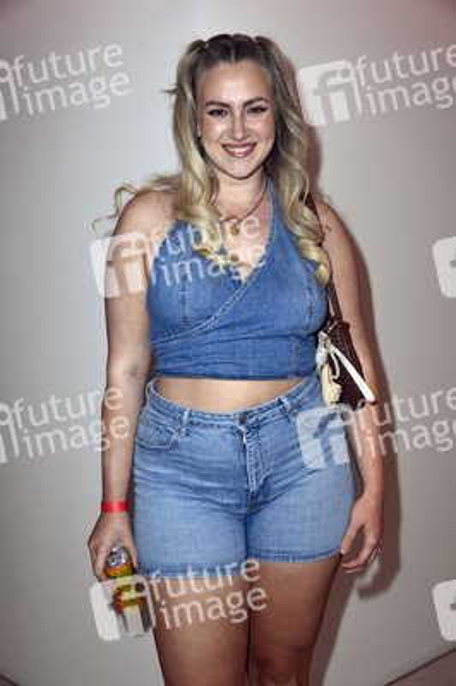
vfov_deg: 41.1
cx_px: 228
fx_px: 914
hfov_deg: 28.0
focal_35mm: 48
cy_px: 343
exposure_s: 1/250
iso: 1000
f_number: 5.6
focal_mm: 48
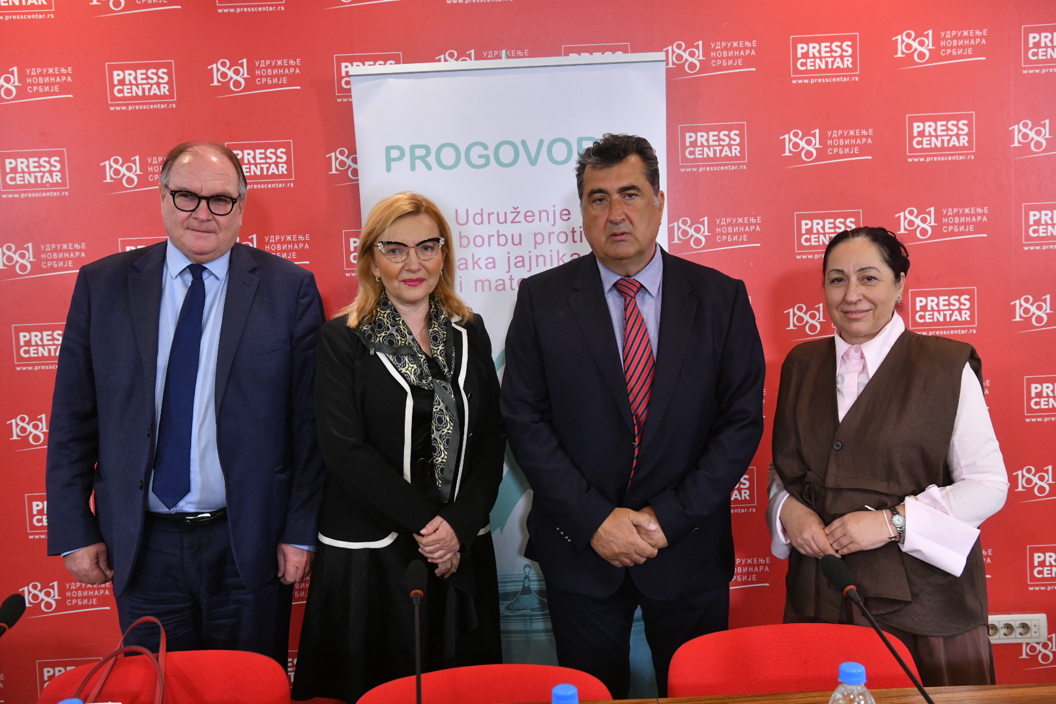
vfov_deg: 38.9
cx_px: 528
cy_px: 352
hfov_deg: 55.8
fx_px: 997
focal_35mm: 34
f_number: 5
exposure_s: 1/160
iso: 3200
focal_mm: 34
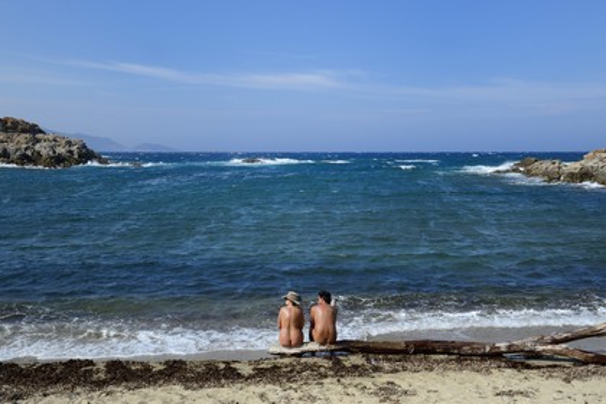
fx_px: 640
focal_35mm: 38
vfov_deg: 35.1
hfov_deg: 50.7
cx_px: 303
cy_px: 202
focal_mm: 38
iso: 400
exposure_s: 1/500
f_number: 13
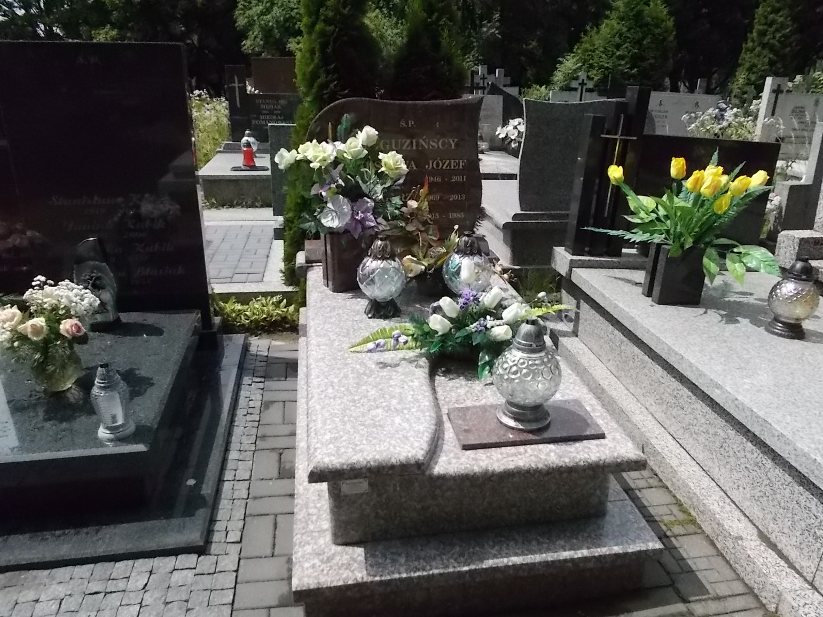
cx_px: 427
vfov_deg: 51.4
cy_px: 317
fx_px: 642
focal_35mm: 27
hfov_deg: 65.3
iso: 400
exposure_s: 1/1250
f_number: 8
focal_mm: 4.6
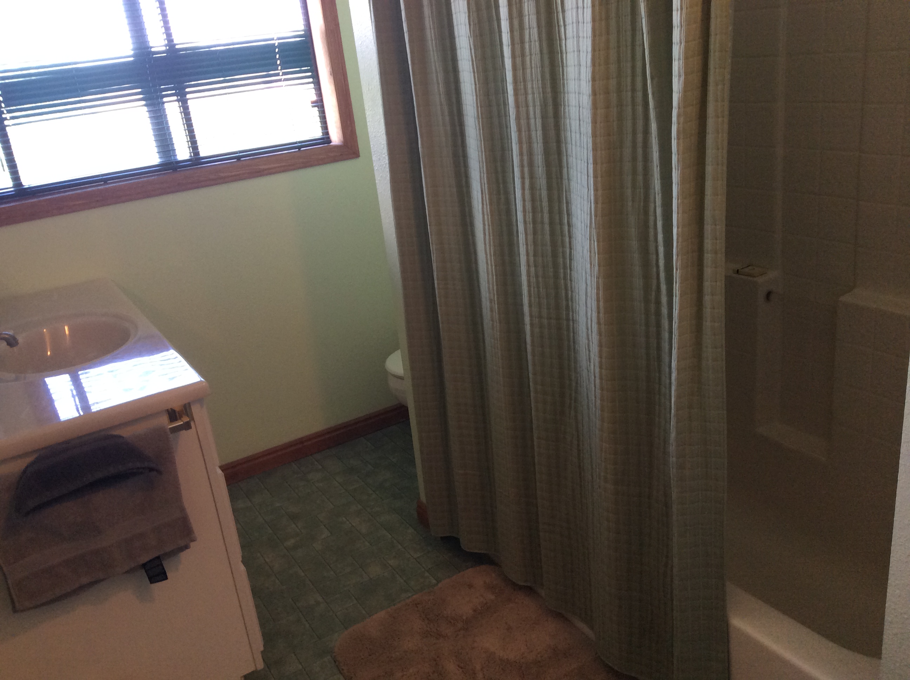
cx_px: 455
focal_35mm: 33
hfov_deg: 55.4
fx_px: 866
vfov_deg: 42.8
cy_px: 340
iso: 64
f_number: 2.4
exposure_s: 1/24
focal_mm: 3.3
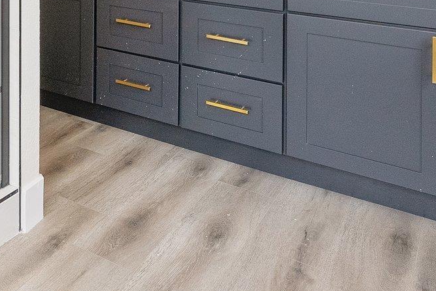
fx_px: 569
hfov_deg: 33.7
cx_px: -92
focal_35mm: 47
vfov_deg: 25.2
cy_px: -77
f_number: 8
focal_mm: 15
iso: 640
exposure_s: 1/125
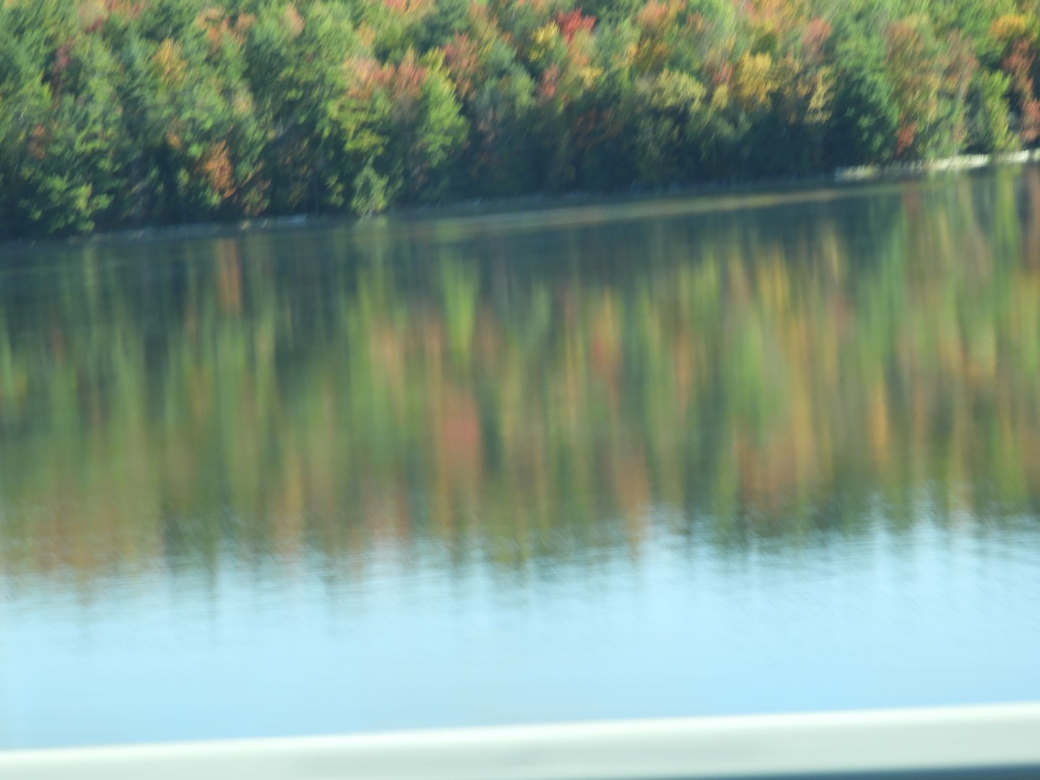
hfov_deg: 11.0
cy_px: 390
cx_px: 520
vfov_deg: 8.2
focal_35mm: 180
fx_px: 5408
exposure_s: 1/125
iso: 100
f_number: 5.3
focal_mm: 32.2
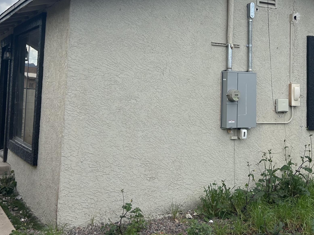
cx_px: 209
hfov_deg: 37.8
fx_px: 454
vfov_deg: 28.7
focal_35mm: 50
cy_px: 58
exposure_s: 1/3257
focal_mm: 5.7
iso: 50
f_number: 1.5
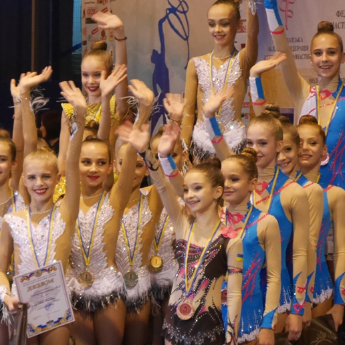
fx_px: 2887
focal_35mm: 256
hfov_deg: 6.8
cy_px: 169
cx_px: 156
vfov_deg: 6.8
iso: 3200
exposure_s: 1/60
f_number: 5.4
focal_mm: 77
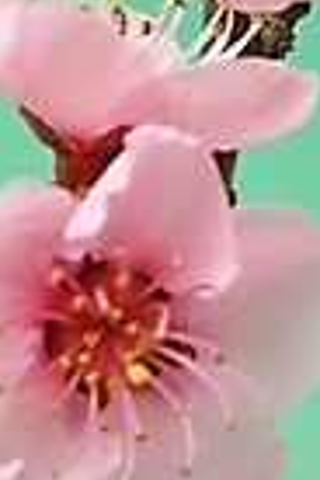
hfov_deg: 2.3
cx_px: 237
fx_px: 7845
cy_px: 70
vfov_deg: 3.5
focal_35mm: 588
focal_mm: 135
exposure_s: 1/125
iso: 200
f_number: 14
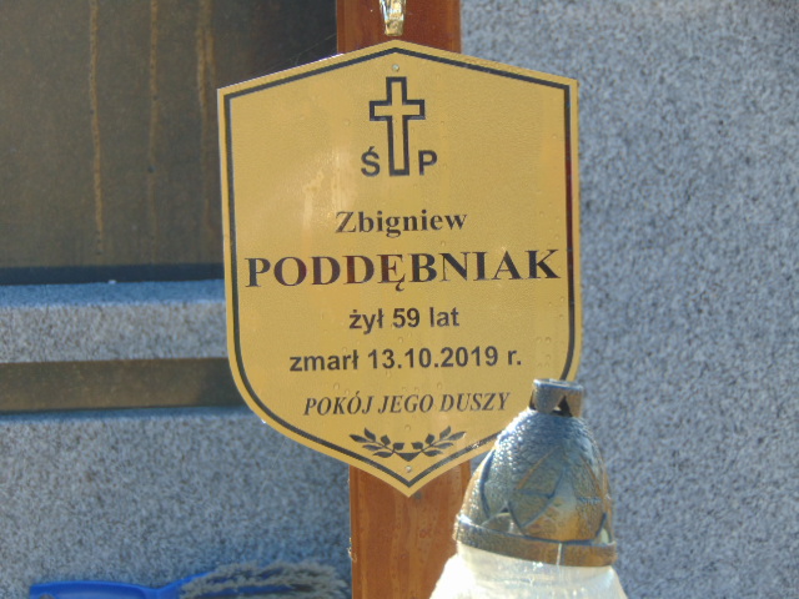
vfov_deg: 7.3
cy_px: 300
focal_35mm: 203
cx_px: 400
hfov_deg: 9.7
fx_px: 4686
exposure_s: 1/125
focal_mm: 36.4
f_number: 4.1
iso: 80
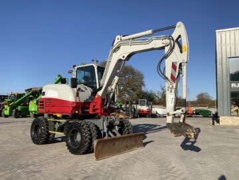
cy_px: 90
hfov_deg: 61.7
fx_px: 200
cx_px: 120
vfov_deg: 48.2
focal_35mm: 29
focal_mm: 3
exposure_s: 1/2667
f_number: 1.8
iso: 16
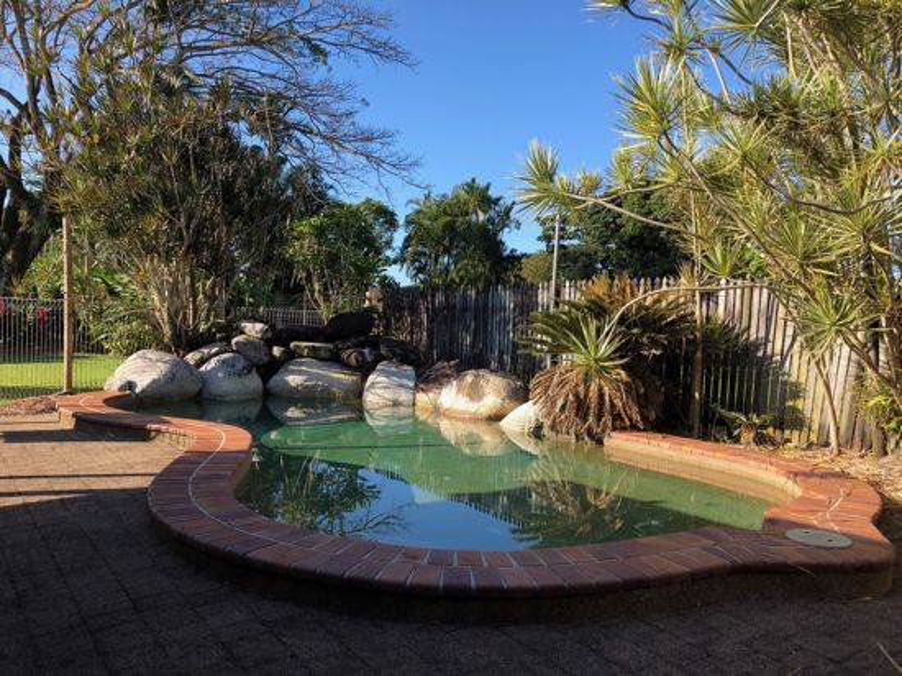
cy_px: 338
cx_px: 451
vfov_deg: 49.7
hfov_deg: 63.5
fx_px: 729
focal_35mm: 28
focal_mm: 4
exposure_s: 1/716
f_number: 1.8
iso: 20
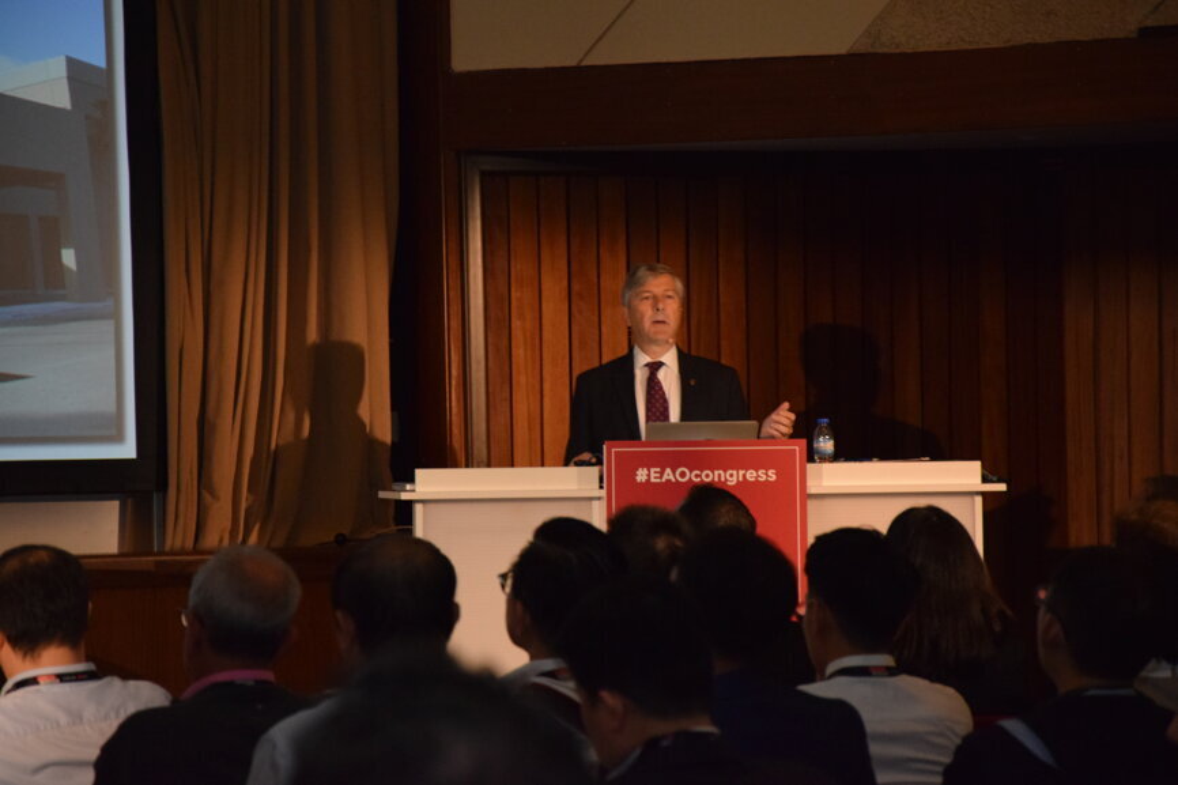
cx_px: 589
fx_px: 5152
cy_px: 392
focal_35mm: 158
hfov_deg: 13.0
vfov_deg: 8.7
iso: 3200
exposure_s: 1/60
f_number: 5.6
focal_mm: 105
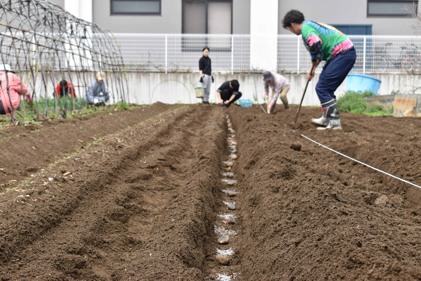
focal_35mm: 57
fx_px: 667
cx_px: 210
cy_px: 140
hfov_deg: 35.1
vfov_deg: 23.8
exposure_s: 1/250
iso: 200
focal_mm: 38
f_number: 8
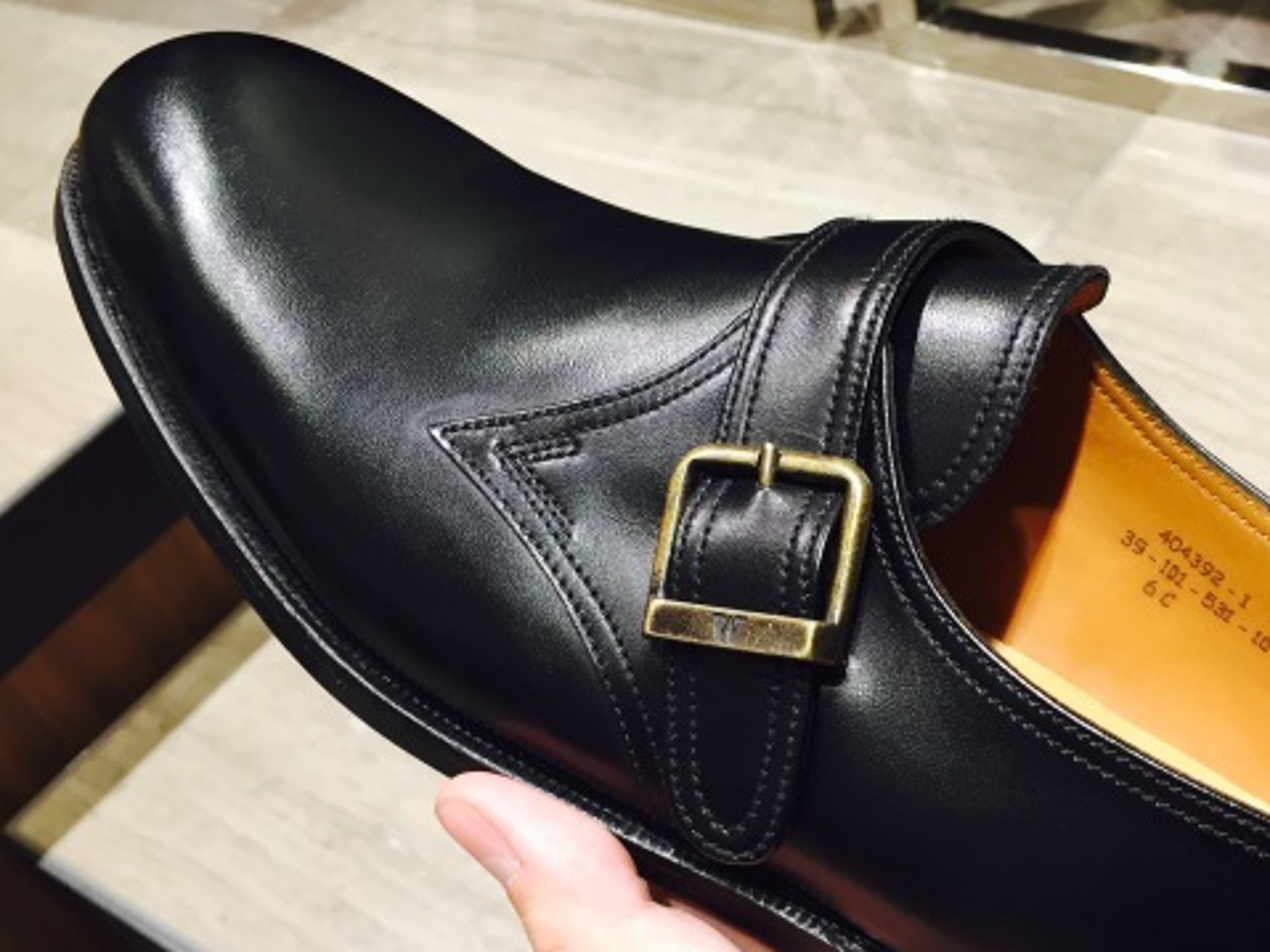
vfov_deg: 33.3
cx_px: 875
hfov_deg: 43.1
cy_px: 639
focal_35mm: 43
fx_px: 1577
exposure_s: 1/30
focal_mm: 4.15
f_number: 2.2
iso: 64
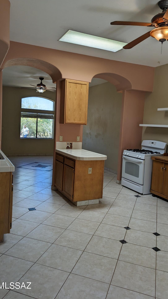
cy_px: 146
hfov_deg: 42.9
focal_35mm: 27
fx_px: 214
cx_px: 84
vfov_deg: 69.8
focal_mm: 6.81
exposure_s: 1/189
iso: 48
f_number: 1.85
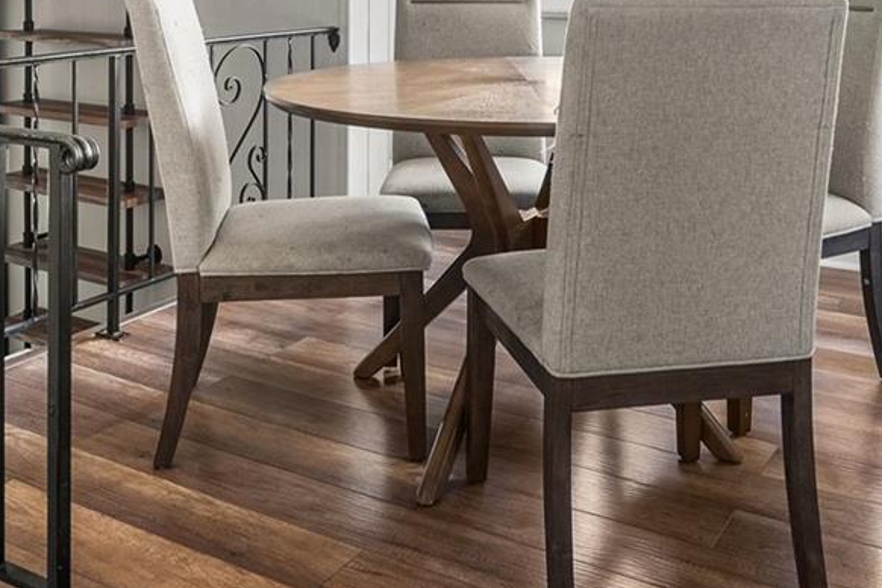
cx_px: 430
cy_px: -62
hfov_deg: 43.3
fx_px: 1112
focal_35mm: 45
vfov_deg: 27.1
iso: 200
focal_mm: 16.5
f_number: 8
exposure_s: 1/125
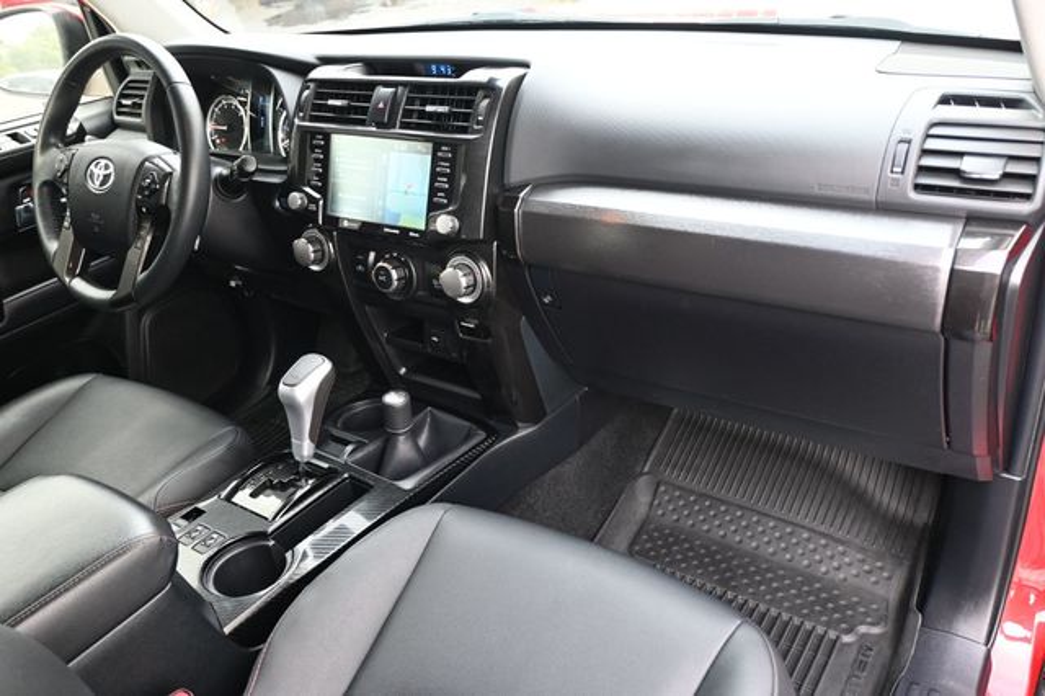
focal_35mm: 29
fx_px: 849
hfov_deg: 63.2
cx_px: 522
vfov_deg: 44.6
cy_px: 348
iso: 1250
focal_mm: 19.5
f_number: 3.8
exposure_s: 1/125
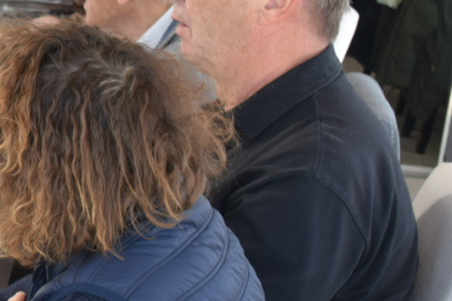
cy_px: 67
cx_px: -205
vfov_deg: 13.6
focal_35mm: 100
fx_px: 1255
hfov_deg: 18.4
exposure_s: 1/125
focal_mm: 22
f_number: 5.6
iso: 400
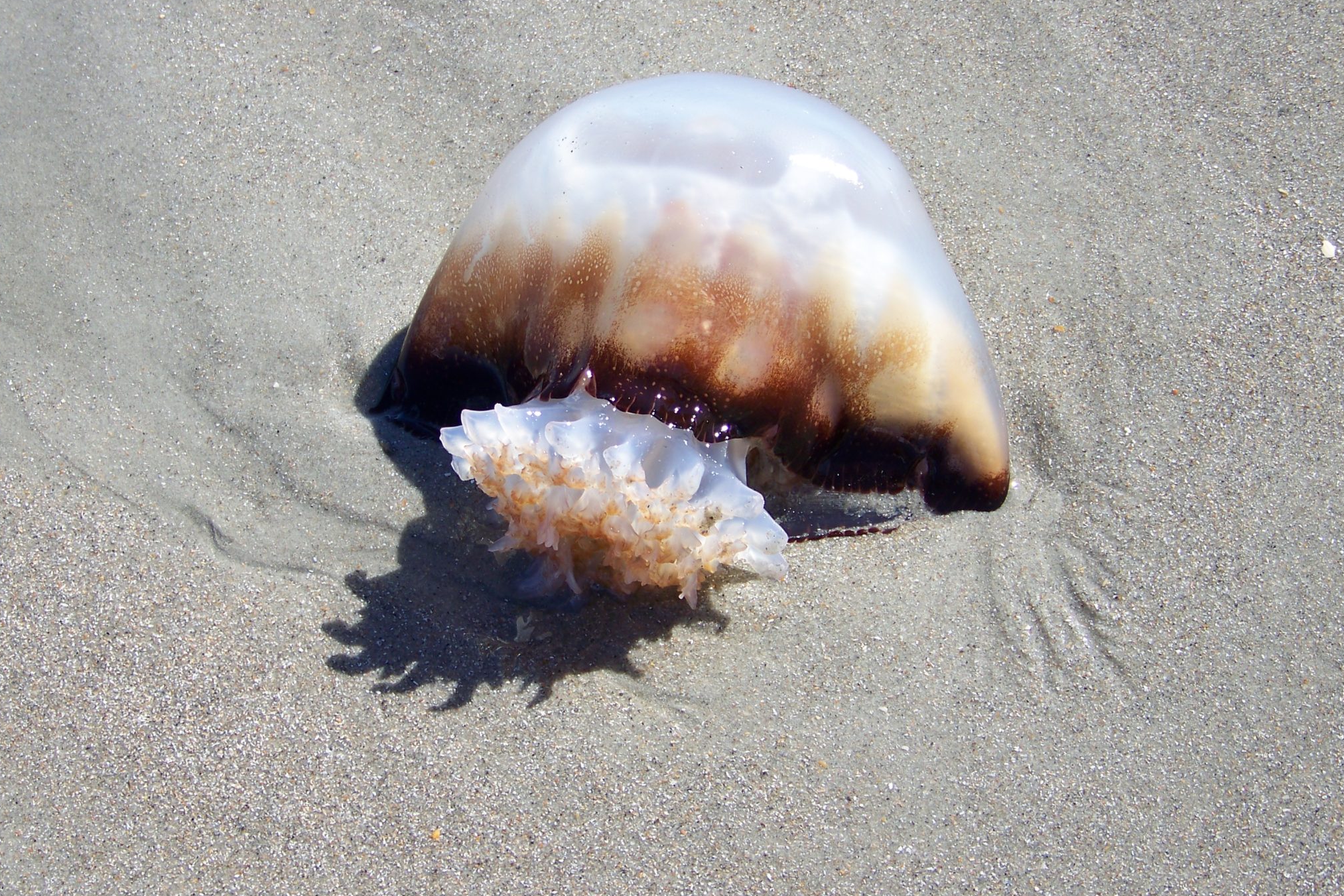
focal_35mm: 82
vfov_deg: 16.7
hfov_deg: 24.8
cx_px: 670
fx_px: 3061
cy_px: 443
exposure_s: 1/640
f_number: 3.2
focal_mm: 13.2
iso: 64
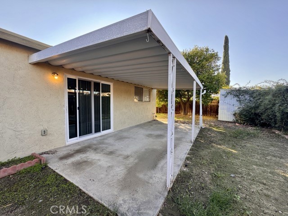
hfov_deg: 102.1
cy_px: 108
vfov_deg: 85.7
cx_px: 144
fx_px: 116
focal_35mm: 14
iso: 40
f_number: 2.2
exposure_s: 1/126
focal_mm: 2.22
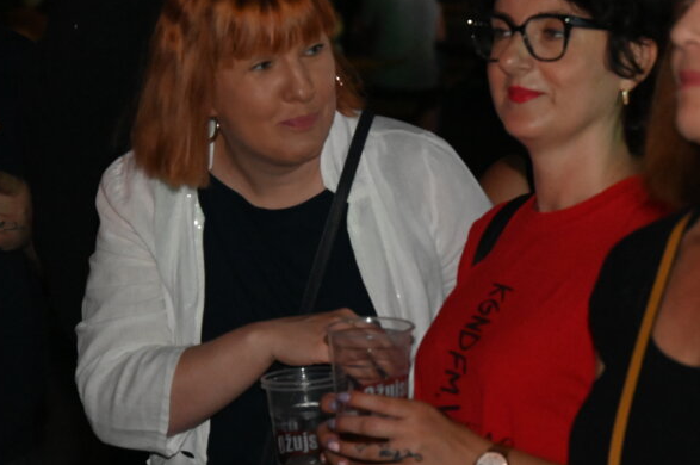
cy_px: 218
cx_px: 519
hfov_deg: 11.5
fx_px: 3457
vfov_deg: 7.7
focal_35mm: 178
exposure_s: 1/125
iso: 10000
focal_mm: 102
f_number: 6.3
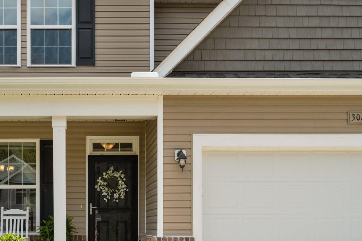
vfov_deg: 28.0
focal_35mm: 48
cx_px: 87
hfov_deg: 39.9
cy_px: 141
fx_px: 483
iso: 64
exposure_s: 1/200
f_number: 7.1
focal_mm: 30
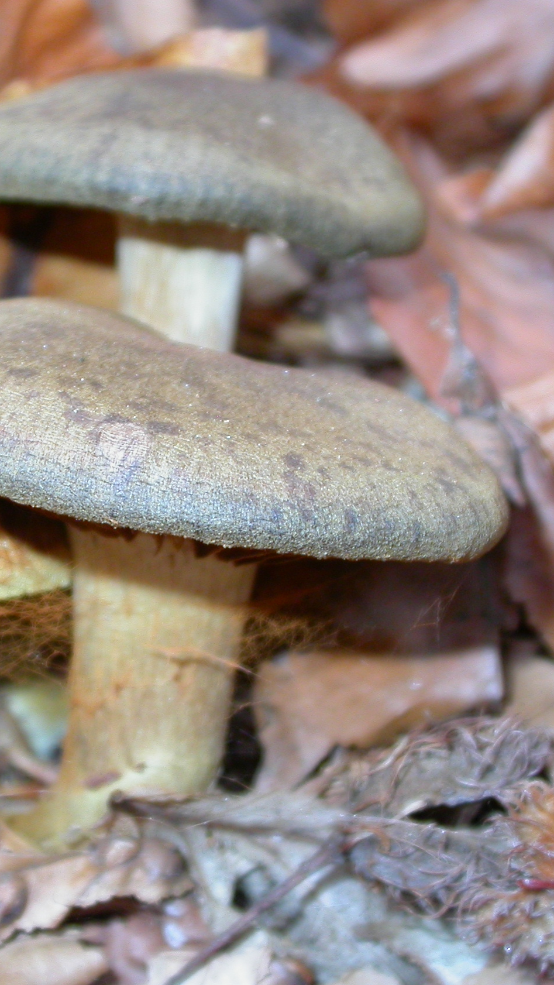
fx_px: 1958
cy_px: 492
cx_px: 135
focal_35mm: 75
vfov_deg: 28.2
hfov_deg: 16.0
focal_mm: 10.7
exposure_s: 1/30
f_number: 2.9
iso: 100
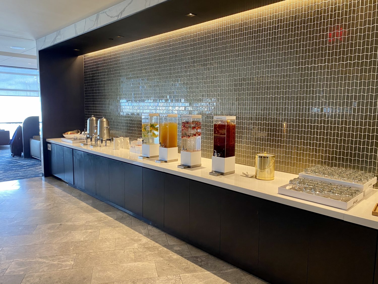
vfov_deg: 53.1
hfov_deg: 67.3
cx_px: 189
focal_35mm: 26
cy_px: 142
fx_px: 284
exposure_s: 1/60
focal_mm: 4.25
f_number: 1.8
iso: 200
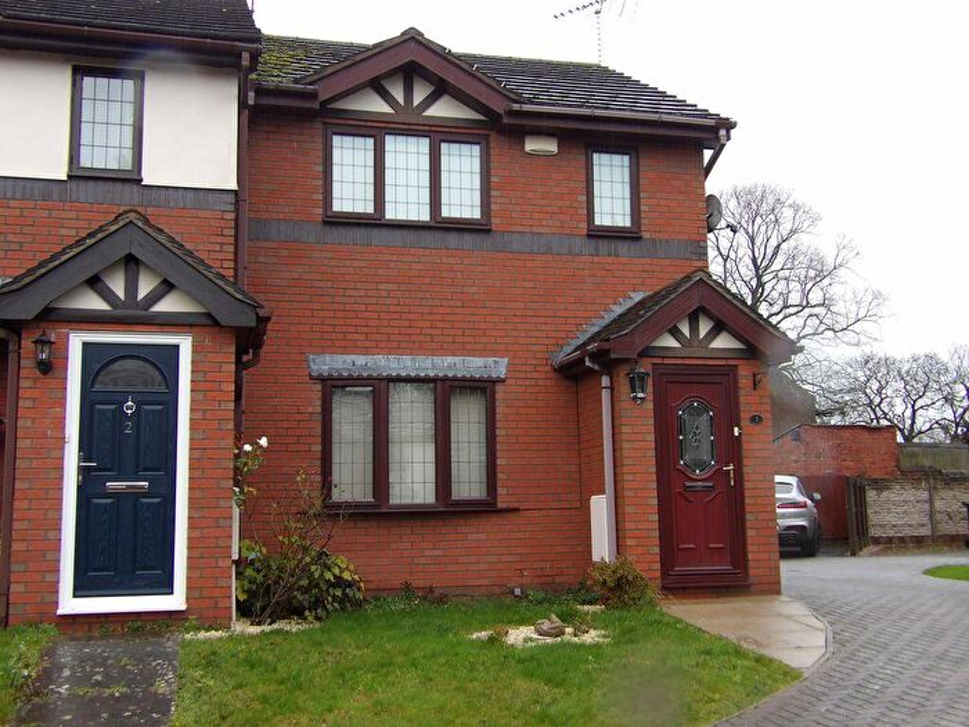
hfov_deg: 47.9
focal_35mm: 39
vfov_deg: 36.8
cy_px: 364
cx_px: 484
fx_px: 1092
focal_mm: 7
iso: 100
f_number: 3.7
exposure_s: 1/35
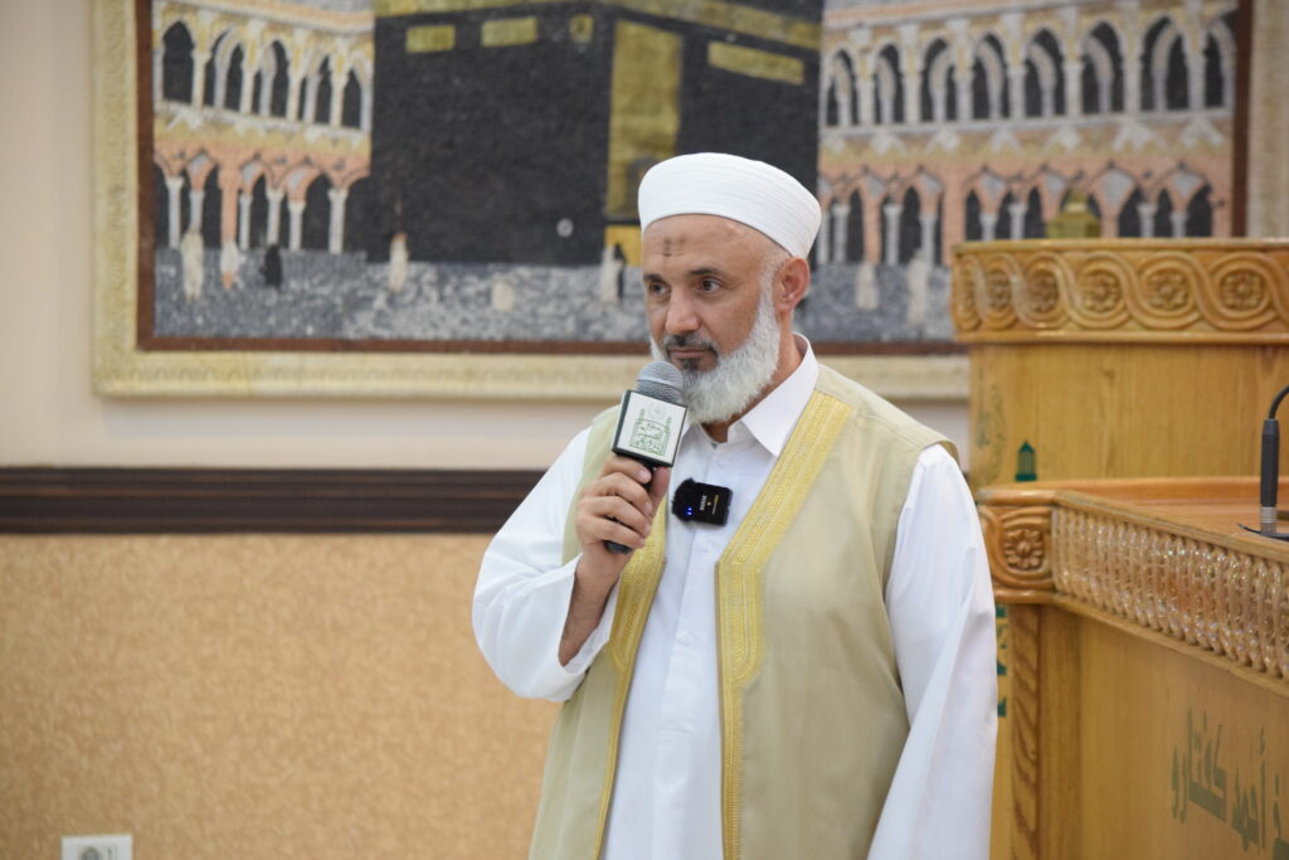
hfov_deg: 11.8
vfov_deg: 7.9
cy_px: 430
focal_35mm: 174
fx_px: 6231
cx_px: 644
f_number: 4.8
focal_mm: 116
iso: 2500
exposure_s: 1/125
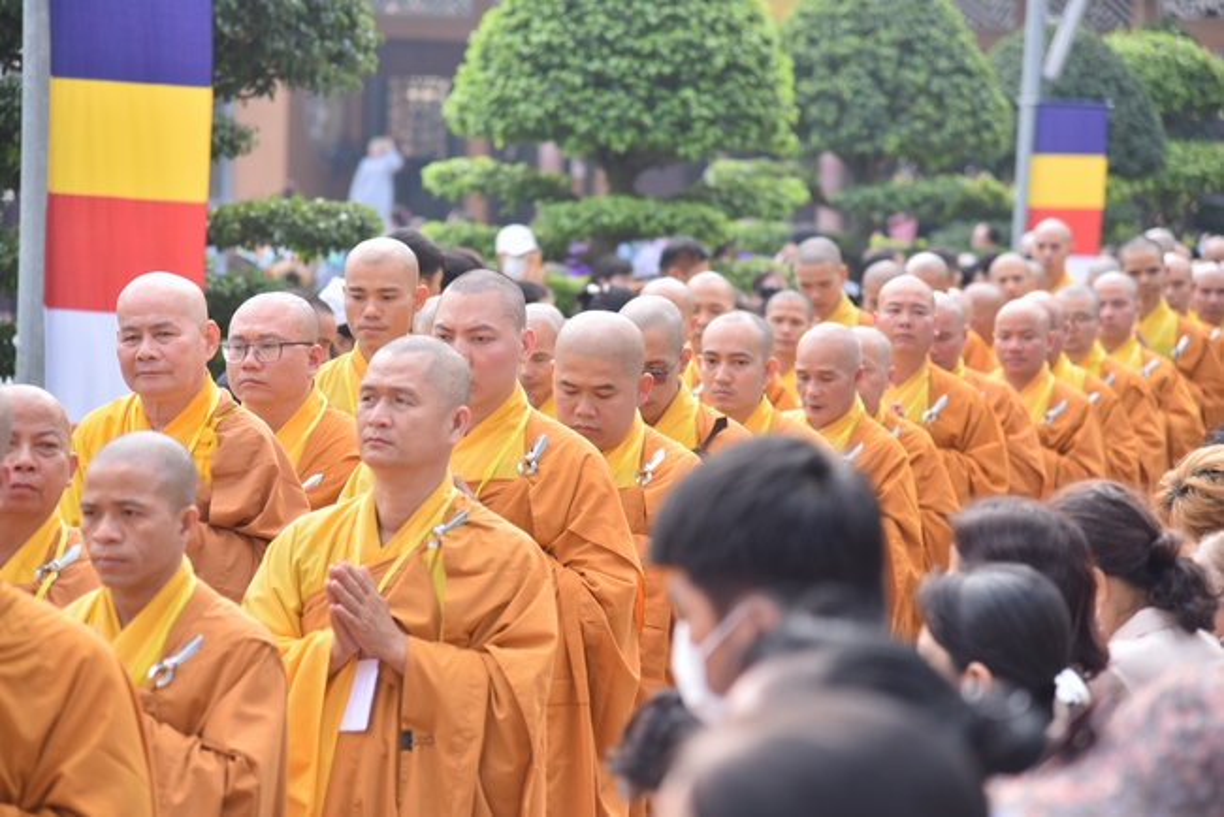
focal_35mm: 120
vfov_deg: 11.4
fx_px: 4082
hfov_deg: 17.1
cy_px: 408
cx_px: 612
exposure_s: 1/200
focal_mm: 120
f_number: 4
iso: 100
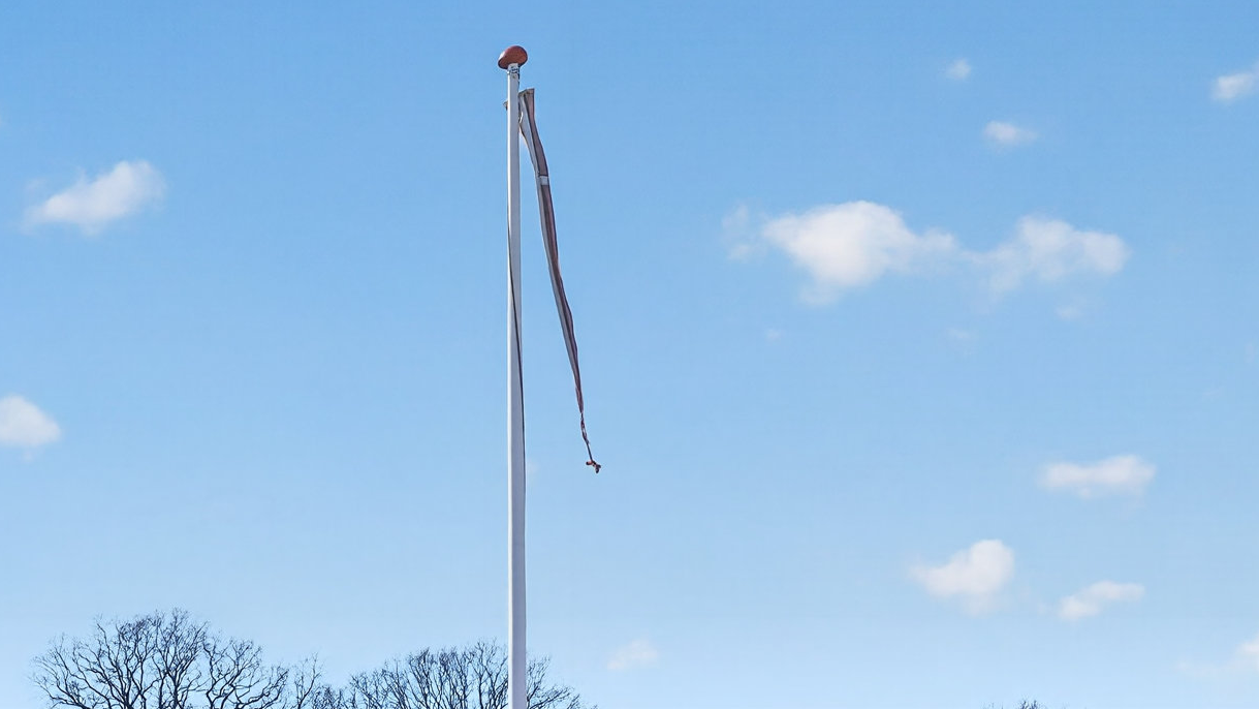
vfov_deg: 24.5
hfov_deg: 39.8
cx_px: -45
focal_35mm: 44
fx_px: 1469
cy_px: 856
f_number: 8
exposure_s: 1/800
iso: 400
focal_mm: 20
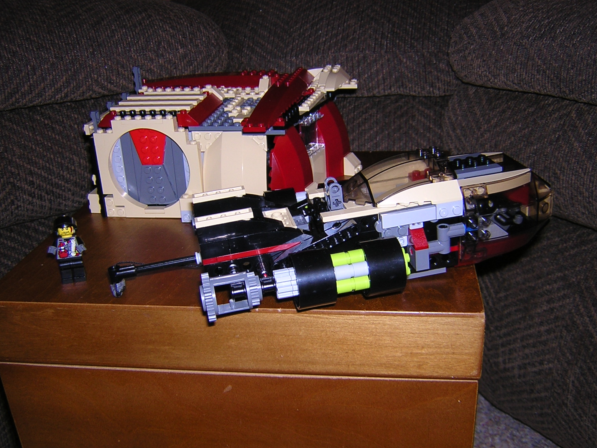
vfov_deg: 38.7
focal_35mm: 37
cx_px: 294
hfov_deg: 50.1
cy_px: 224
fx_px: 638
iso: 100
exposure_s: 1/60.1
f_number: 2.6
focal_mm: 4.7
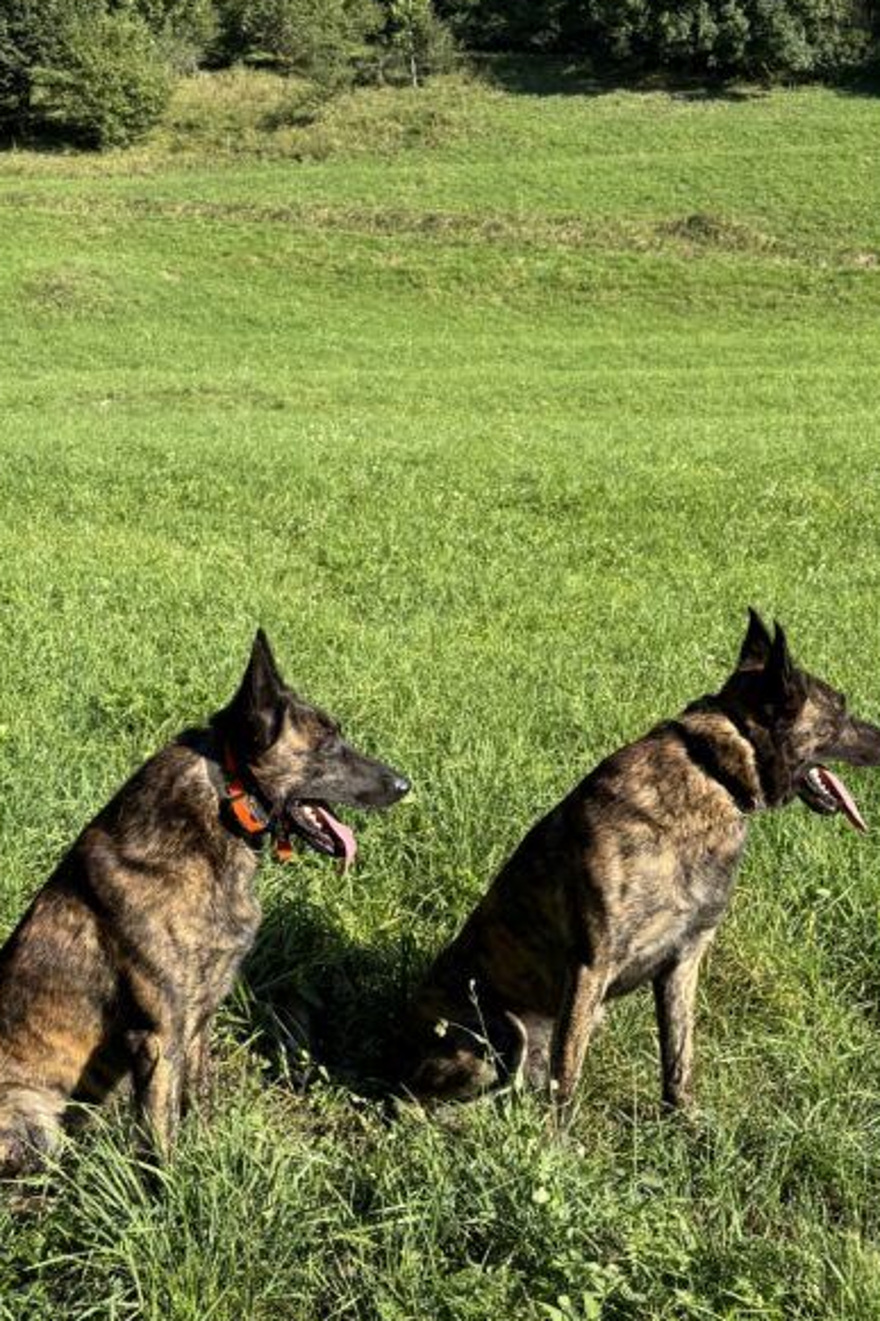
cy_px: 730
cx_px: 473
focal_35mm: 44
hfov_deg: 30.5
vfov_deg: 44.4
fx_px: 1614
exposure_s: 1/1767
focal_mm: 6.76
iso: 80
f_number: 1.78
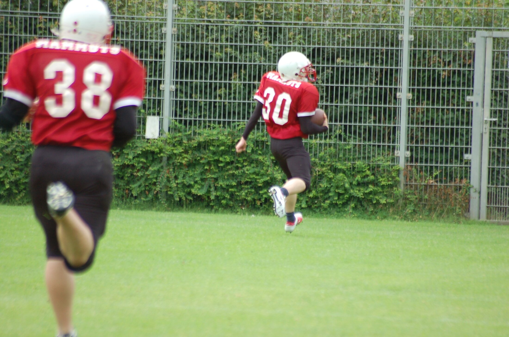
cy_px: 168
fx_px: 6350
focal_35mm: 450
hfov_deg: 4.6
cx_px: 254
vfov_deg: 3.0
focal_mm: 300
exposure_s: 1/500
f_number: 5.6
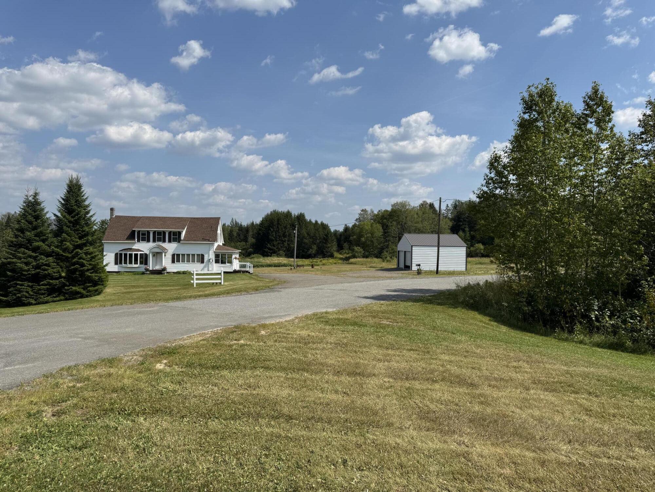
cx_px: 328
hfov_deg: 71.6
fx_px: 454
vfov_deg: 56.8
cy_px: 246
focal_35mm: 24
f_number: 1.78
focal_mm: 6.76
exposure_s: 1/6410
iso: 80
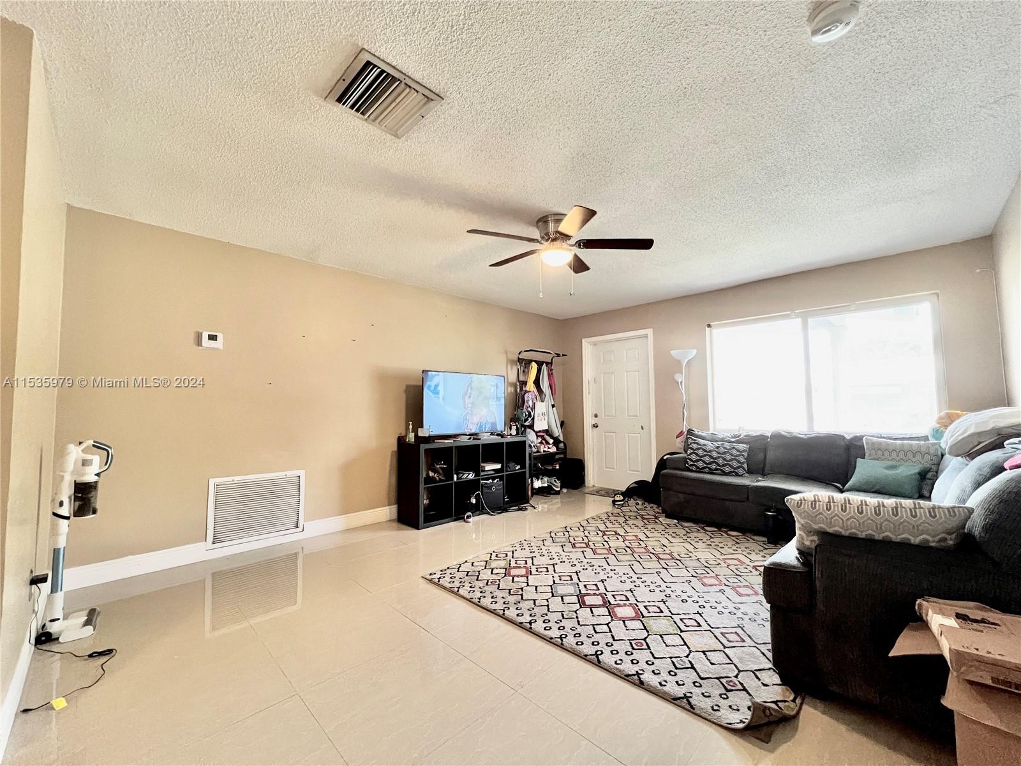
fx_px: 383
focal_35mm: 13
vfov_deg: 89.9
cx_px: 510
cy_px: 383
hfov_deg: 106.2
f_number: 1.8
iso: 640
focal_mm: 1.57
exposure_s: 1/60
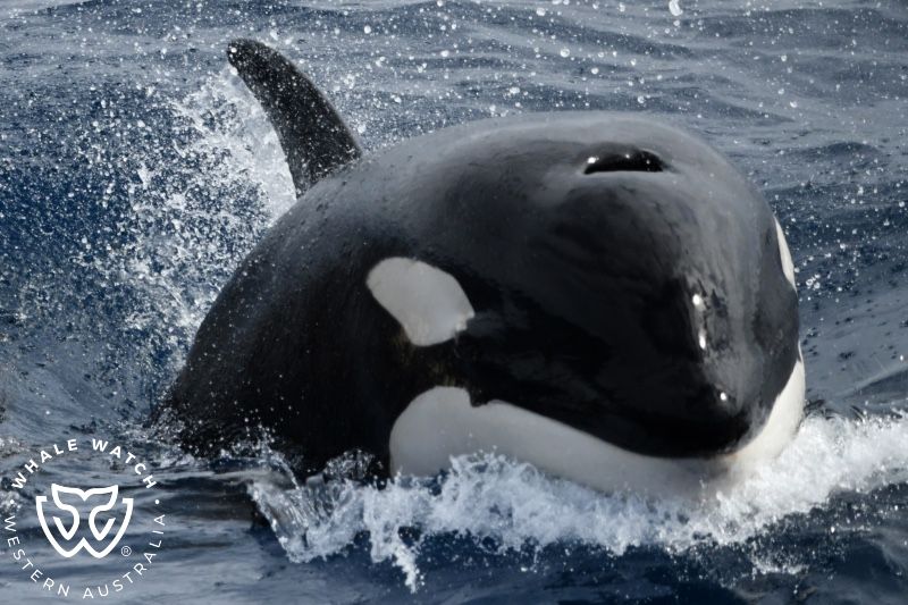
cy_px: 302
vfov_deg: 3.6
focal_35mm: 380
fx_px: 9582
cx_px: 454
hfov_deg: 5.4
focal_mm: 380
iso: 1250
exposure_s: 1/8000
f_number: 6
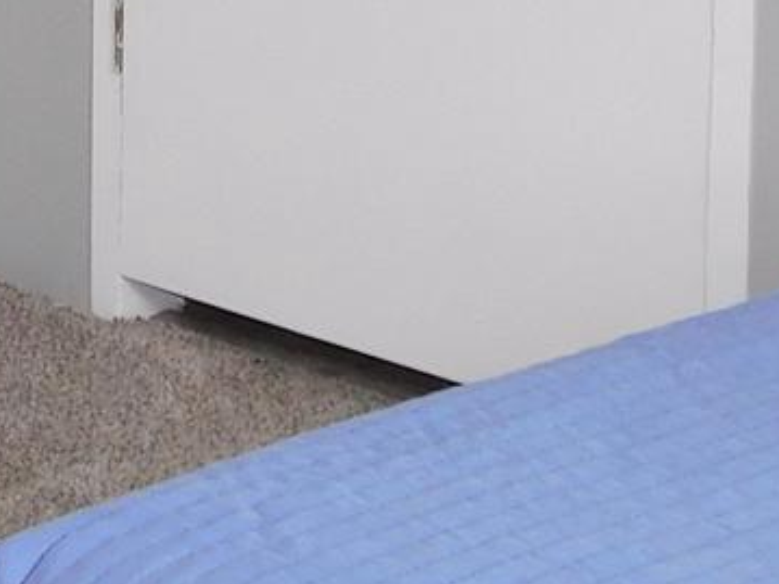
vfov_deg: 8.5
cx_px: -202
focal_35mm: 171
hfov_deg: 11.3
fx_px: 3847
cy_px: -302
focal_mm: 5.3
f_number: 3.2
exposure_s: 1/30
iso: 200
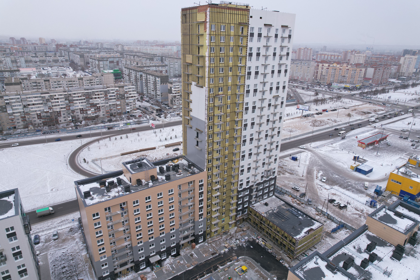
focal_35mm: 22
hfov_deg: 78.6
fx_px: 257
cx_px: 210
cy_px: 140
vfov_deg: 57.2
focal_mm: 8.38
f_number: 2.8
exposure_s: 1/80
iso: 100
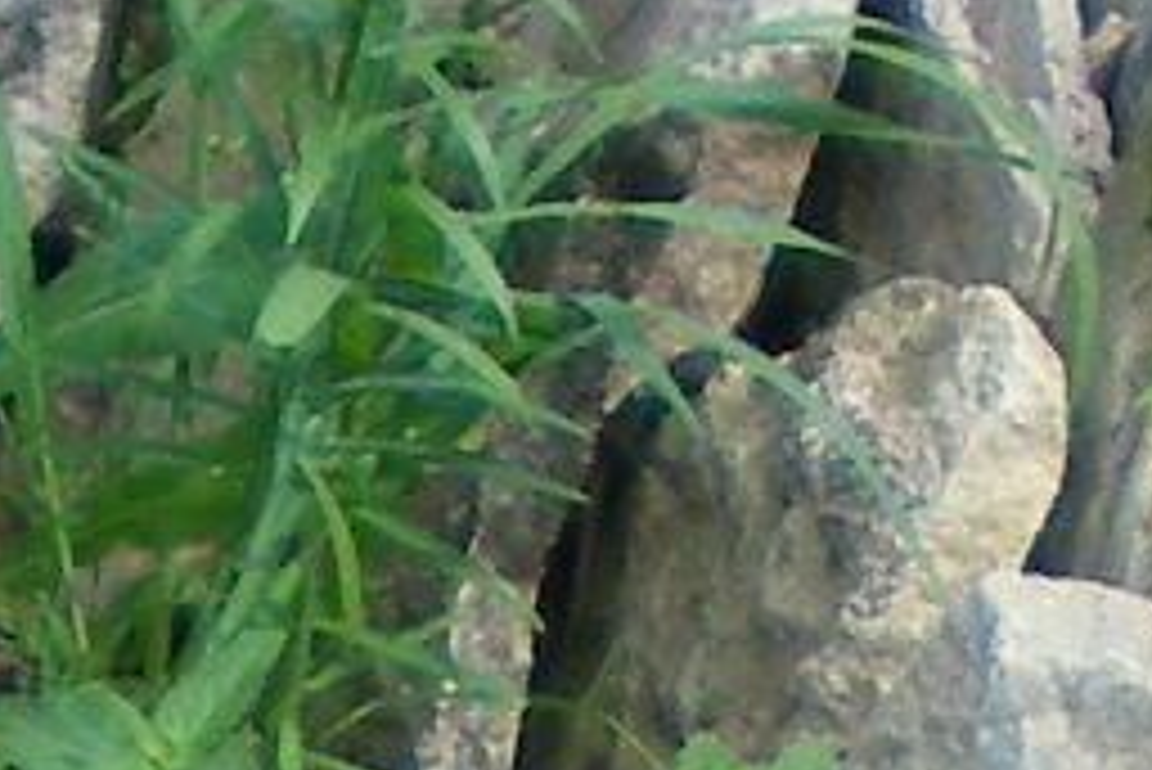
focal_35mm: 316
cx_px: -189
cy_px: 2260
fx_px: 10117
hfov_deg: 6.5
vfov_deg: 4.2
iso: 64
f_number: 3.1
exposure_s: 1/320
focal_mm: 6.3
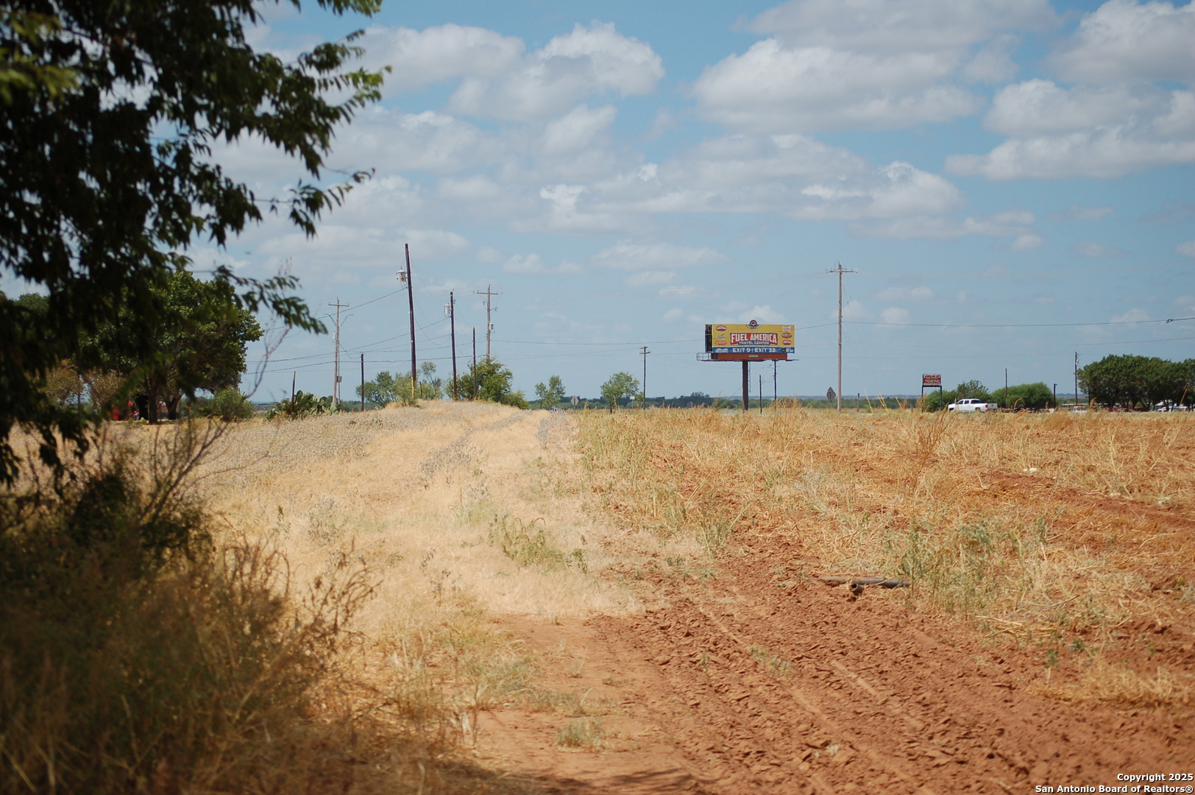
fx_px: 2985
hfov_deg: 22.6
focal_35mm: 90
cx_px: 598
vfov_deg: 15.2
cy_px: 398
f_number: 4.5
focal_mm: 60
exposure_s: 1/2000
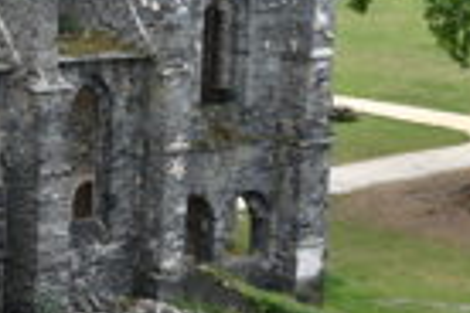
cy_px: 49
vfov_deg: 10.3
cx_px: -112
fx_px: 1736
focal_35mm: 133
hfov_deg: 14.8
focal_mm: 31
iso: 100
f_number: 6.3
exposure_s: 1/80
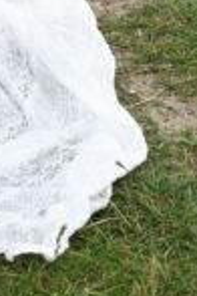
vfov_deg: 7.2
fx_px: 1994
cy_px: -693
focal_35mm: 243
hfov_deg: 5.4
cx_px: -357
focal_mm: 35
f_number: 8
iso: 160
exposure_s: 1/200
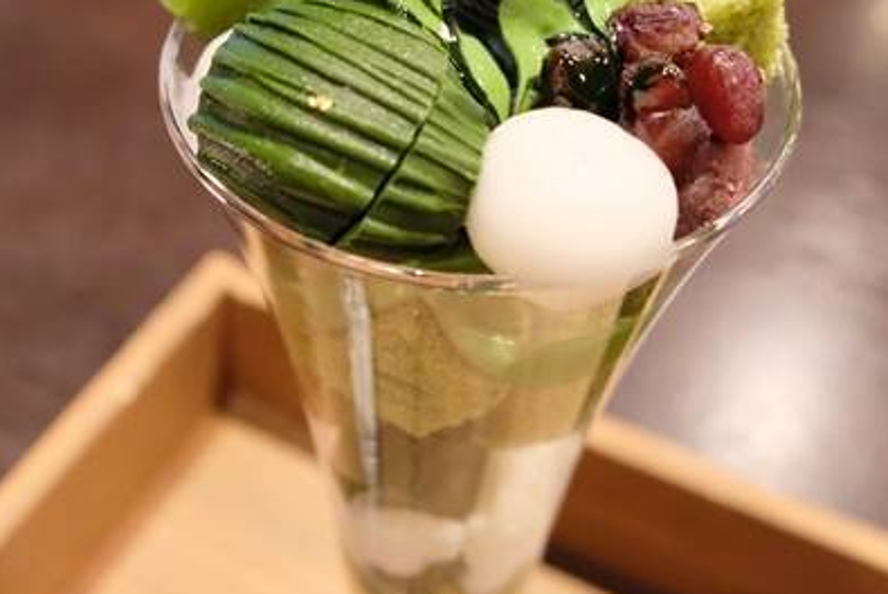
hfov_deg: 32.0
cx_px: 277
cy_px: 73
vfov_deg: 21.5
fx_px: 1530
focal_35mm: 62
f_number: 4
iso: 6400
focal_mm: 23.3
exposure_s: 1/42
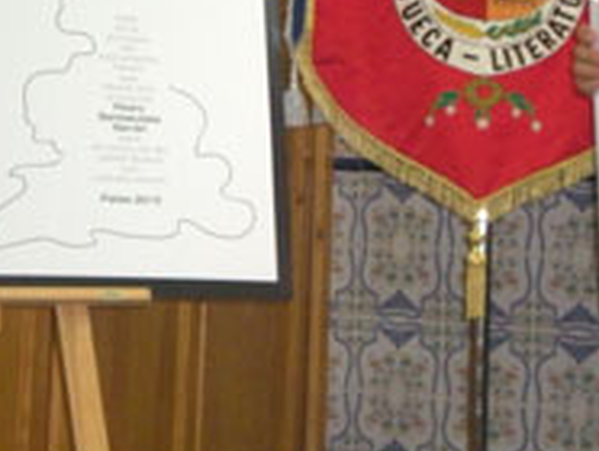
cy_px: 26
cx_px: 293
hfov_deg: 12.4
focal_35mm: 159
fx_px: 2755
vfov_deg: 9.3
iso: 483
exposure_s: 1/125
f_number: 4.6
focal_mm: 12.3
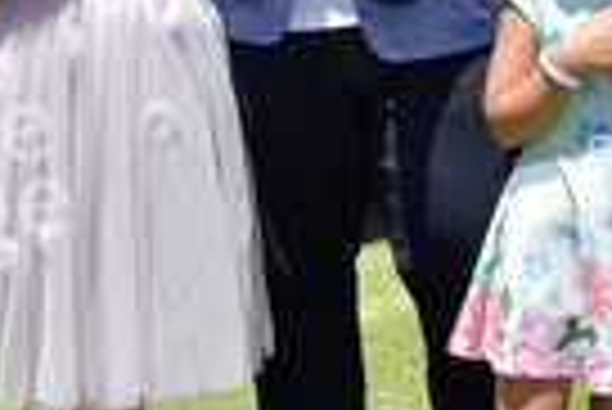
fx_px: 2195
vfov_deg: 10.6
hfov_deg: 15.9
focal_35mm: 129
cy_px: -14
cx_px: 331
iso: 250
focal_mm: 44
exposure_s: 1/250
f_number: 7.1
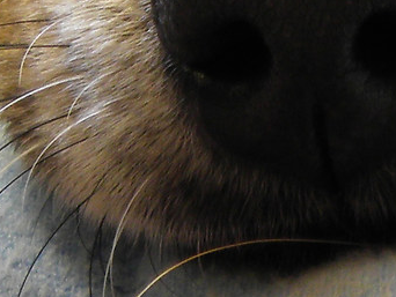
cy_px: -526
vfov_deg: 3.2
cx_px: 475
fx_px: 5300
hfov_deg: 4.3
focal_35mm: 463
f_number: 4
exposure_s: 2.5
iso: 64
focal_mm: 11.76
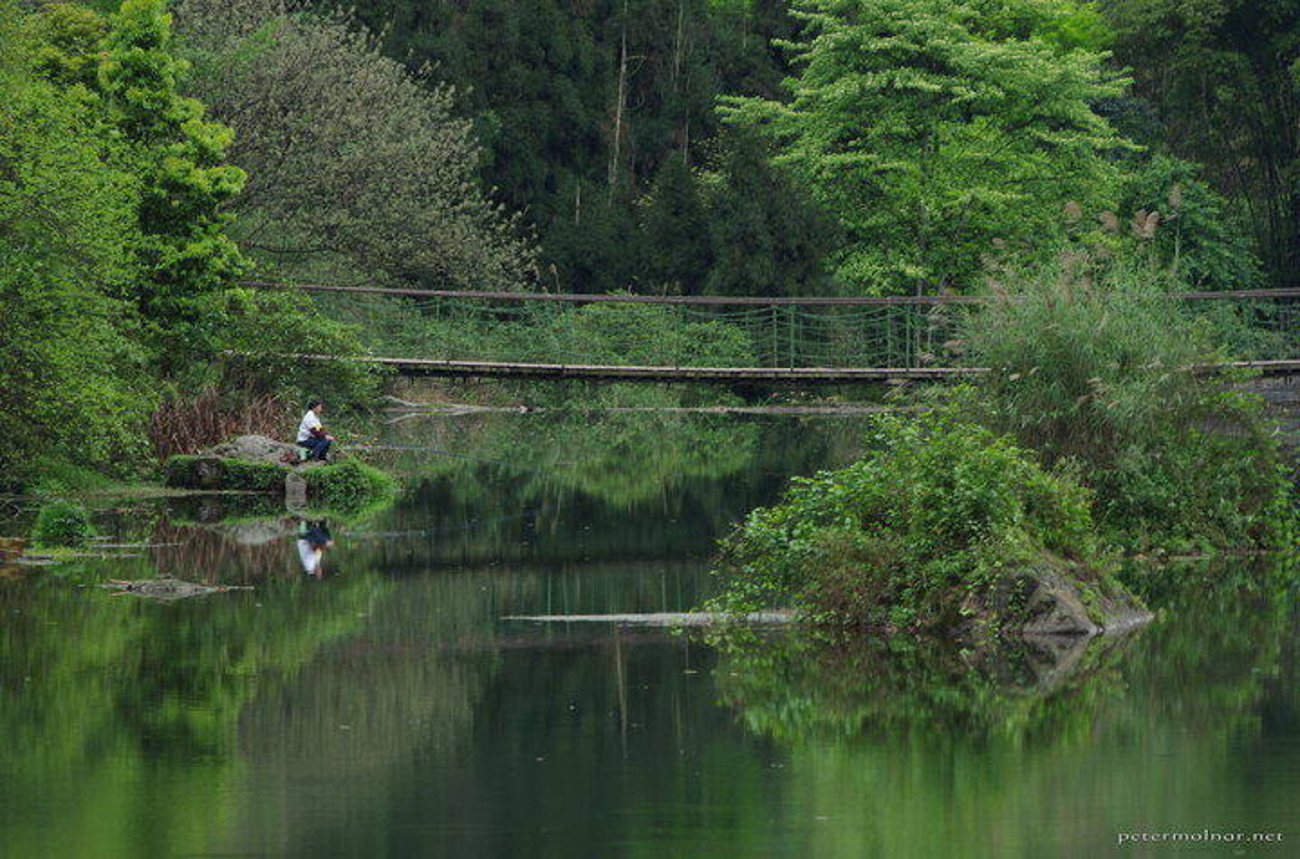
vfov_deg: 5.4
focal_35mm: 255
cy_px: 430
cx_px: 650
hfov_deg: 8.1
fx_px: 9184
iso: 200
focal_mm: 170
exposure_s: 1/60
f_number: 8
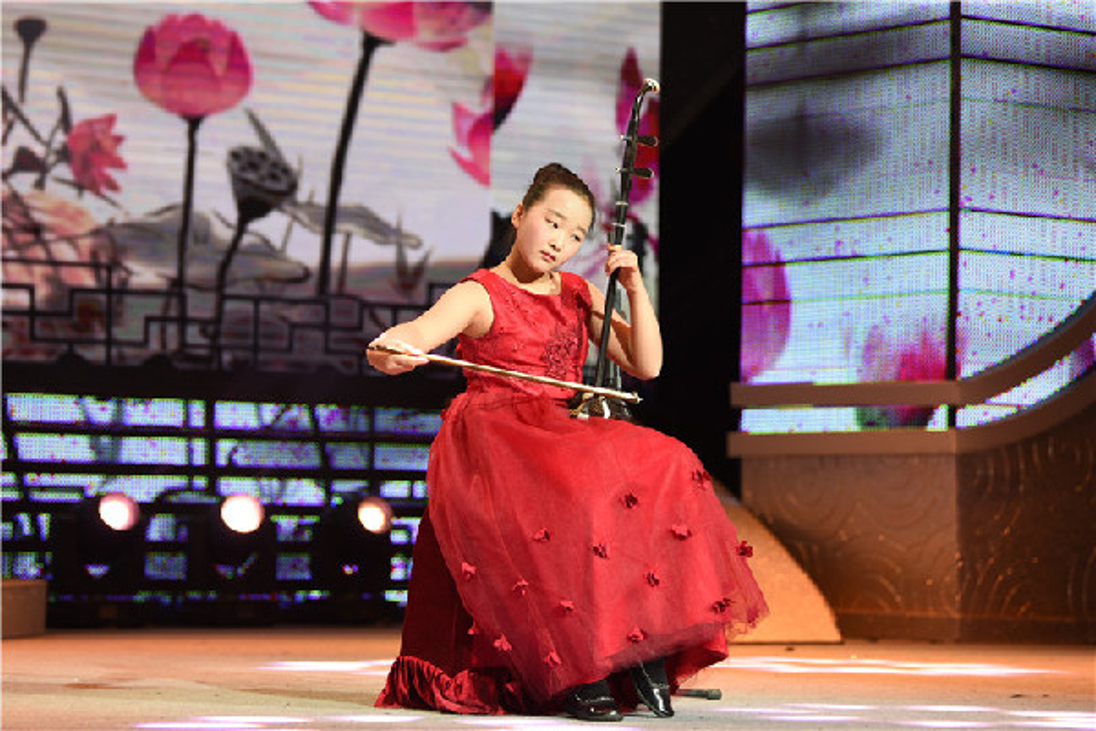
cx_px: 548
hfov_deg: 20.4
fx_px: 3044
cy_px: 366
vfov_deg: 13.7
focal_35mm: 100
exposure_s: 1/200
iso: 500
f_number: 2.8
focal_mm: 100
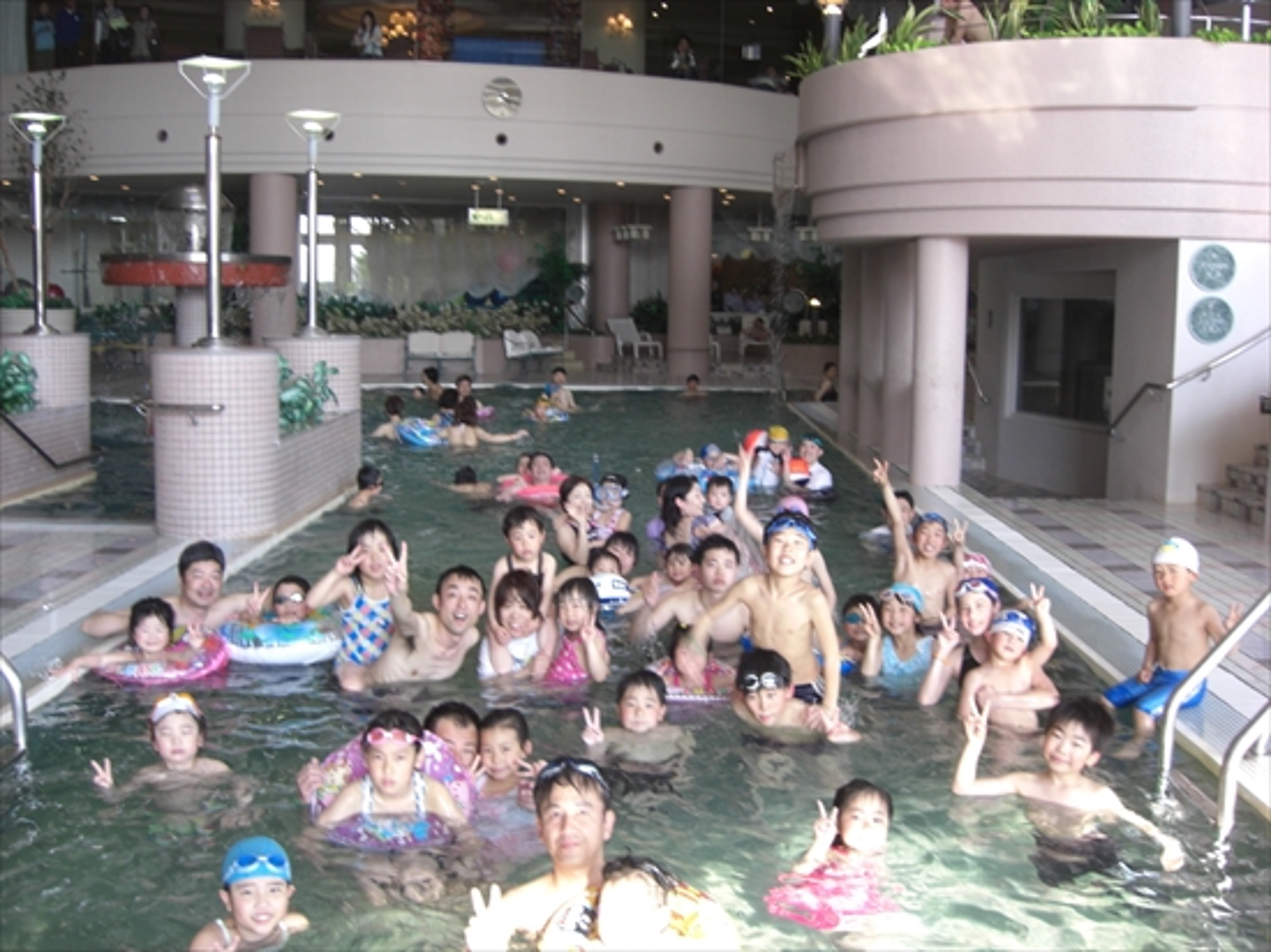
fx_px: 1395
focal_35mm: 38
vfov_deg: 37.7
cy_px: 476
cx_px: 636
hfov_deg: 49.0
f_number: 2.8
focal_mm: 7.9
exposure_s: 1/60
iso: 100
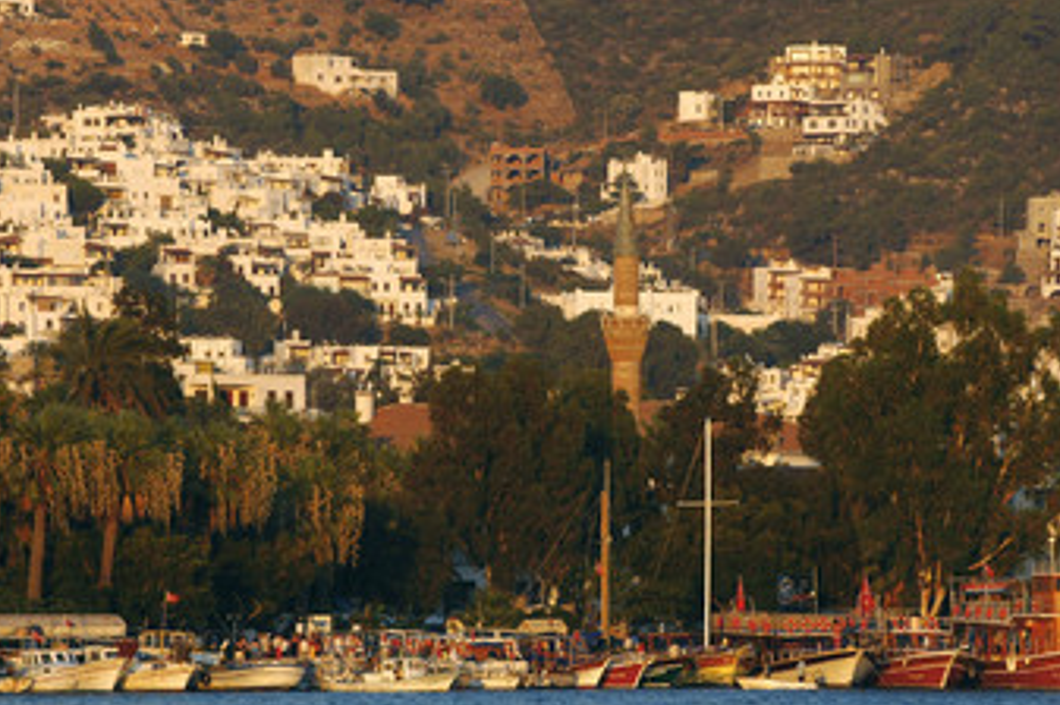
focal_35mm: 375
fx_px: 11031
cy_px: 378
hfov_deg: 5.5
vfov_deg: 3.7
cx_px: 650
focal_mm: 200
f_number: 8
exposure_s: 1/160
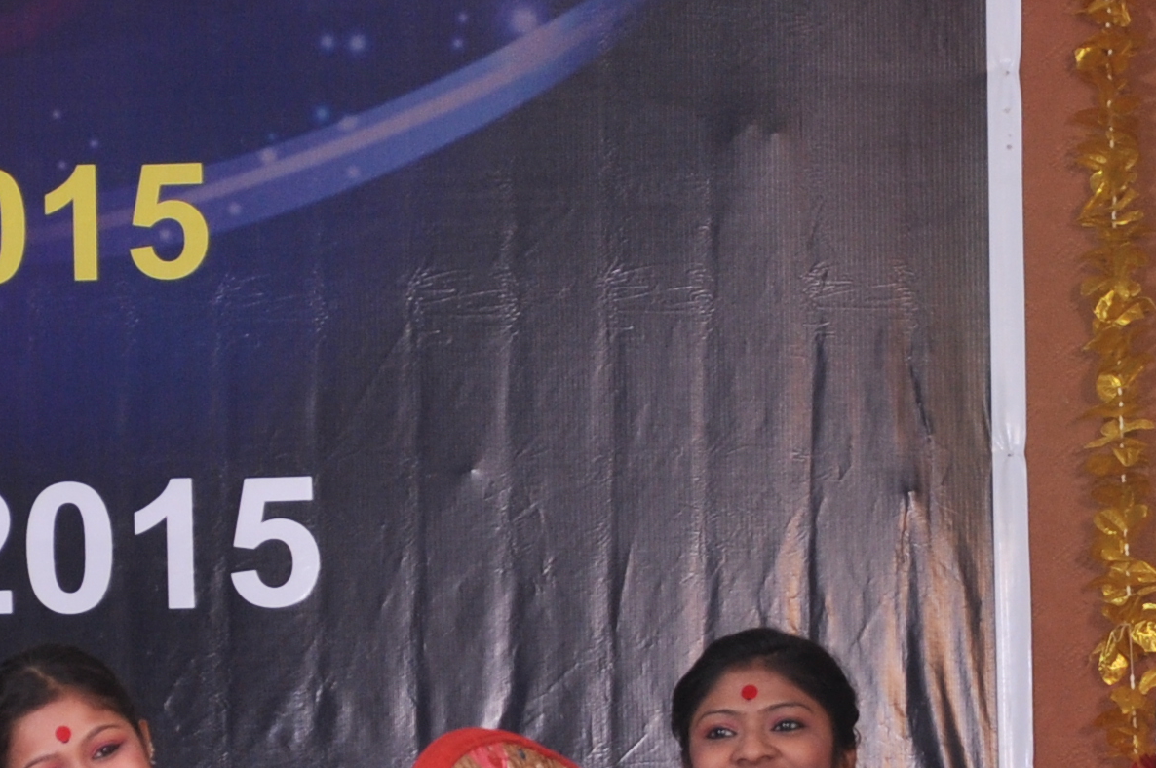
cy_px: 1195
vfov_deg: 4.8
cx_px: -277
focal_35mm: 282
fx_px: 9045
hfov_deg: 7.2
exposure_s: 1/125
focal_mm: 52
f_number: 5.6
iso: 250
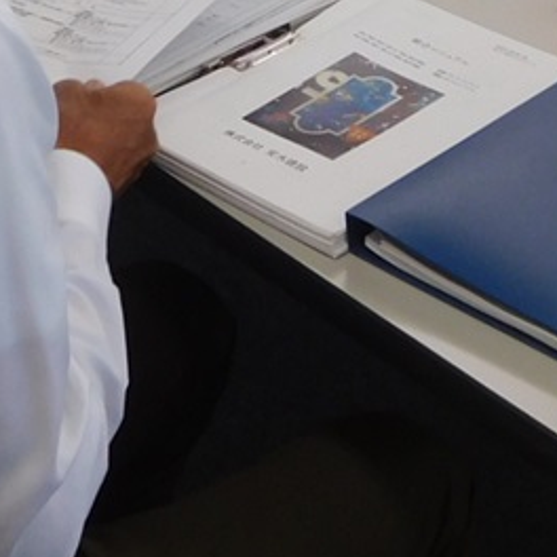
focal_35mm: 107
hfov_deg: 16.3
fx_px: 1948
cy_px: -373
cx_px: 215
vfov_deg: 14.7
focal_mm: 4.5
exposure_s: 1/60
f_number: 3.4
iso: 125
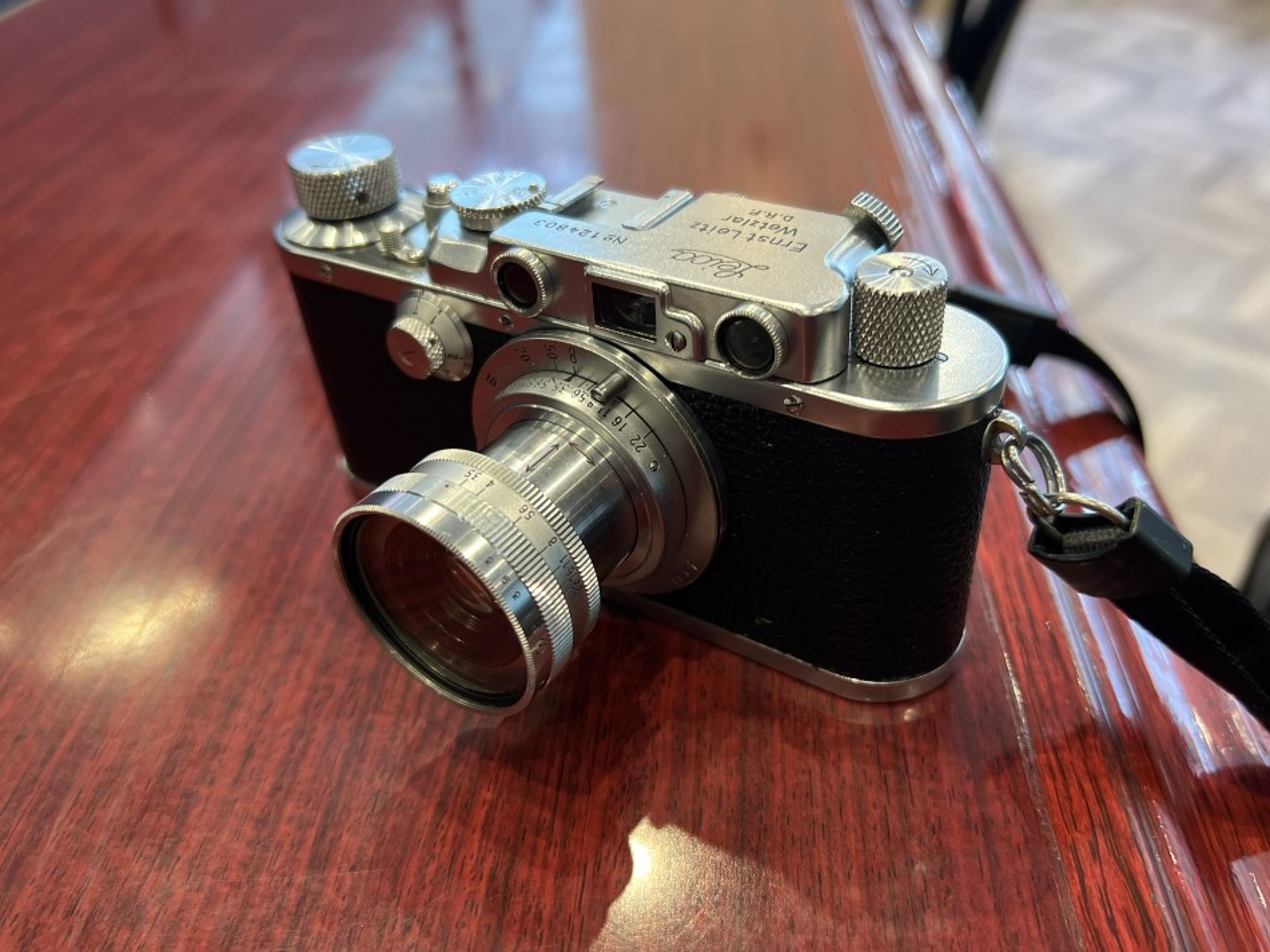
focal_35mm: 28
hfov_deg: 63.4
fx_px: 1027
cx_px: 657
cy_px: 498
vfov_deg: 49.7
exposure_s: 1/100
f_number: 1.5
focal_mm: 5.7
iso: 100
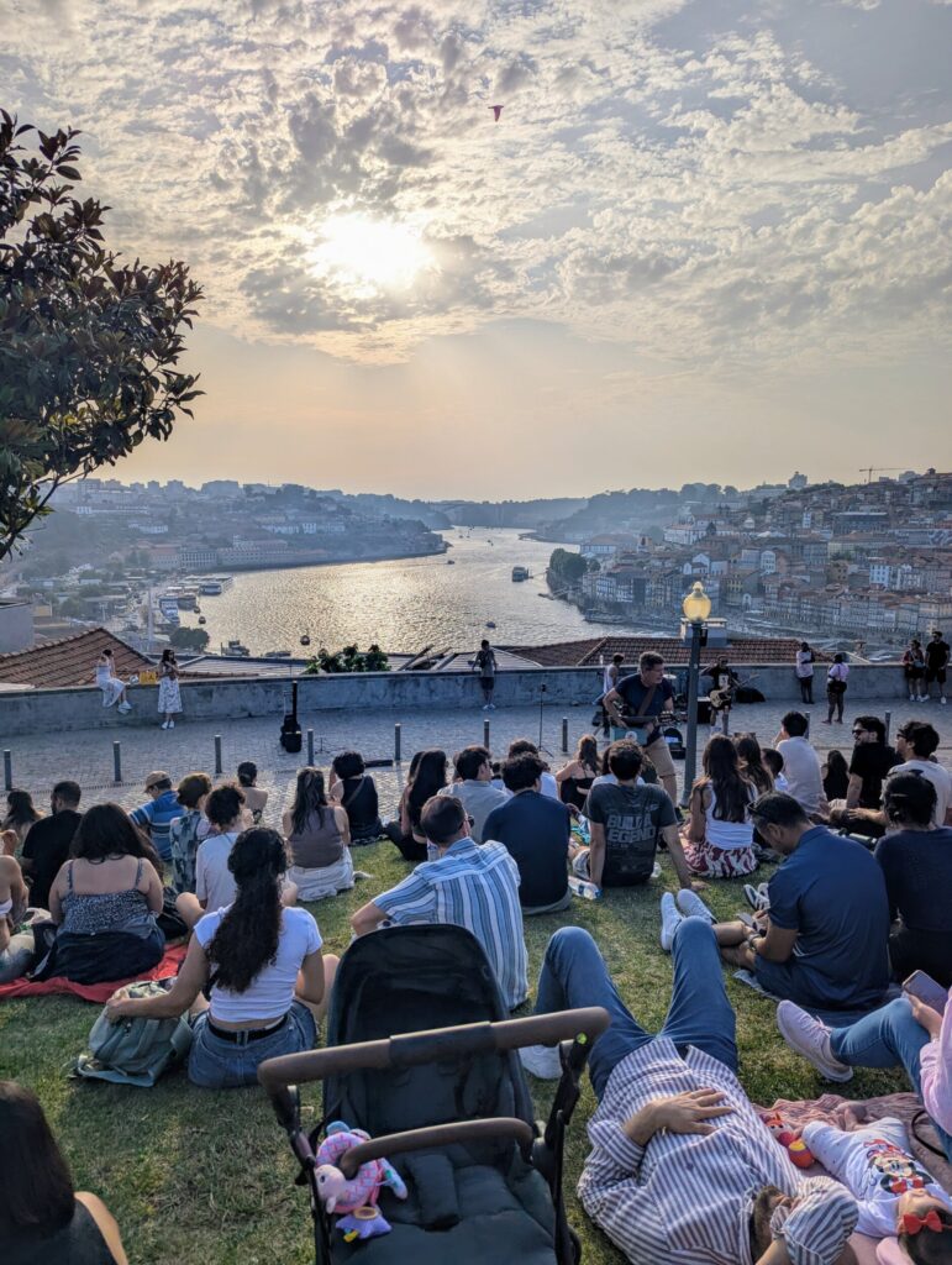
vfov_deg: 71.5
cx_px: 476
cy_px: 632
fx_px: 878
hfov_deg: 56.9
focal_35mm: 24
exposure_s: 1/5376
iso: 40
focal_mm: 6.81
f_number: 1.85
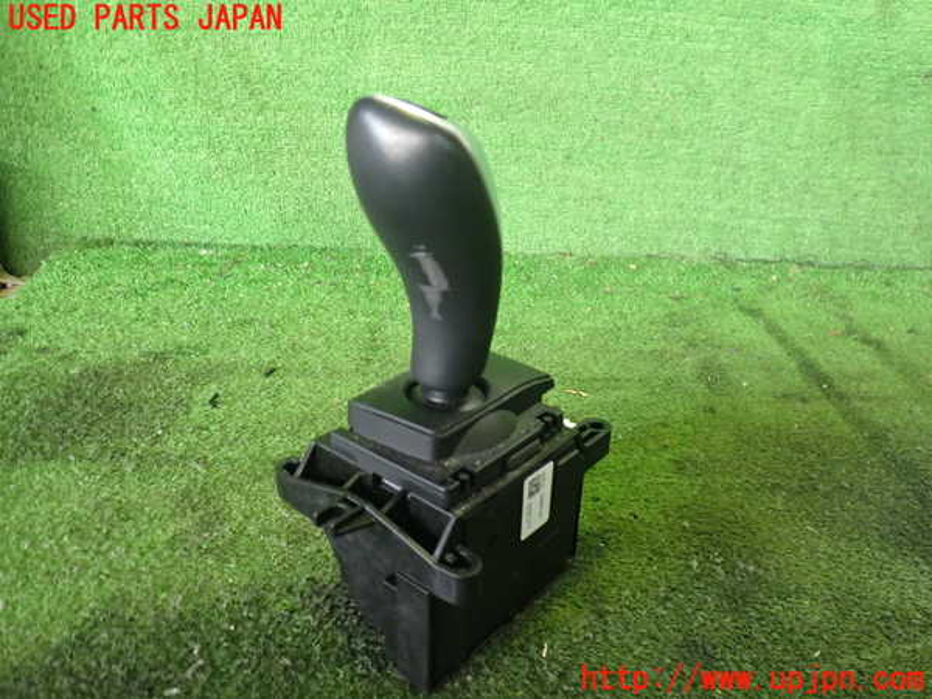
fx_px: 808
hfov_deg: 60.0
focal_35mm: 30
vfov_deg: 46.8
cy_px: 350
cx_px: 466
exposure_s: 1/30
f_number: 2.3
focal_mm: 5.4
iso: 400
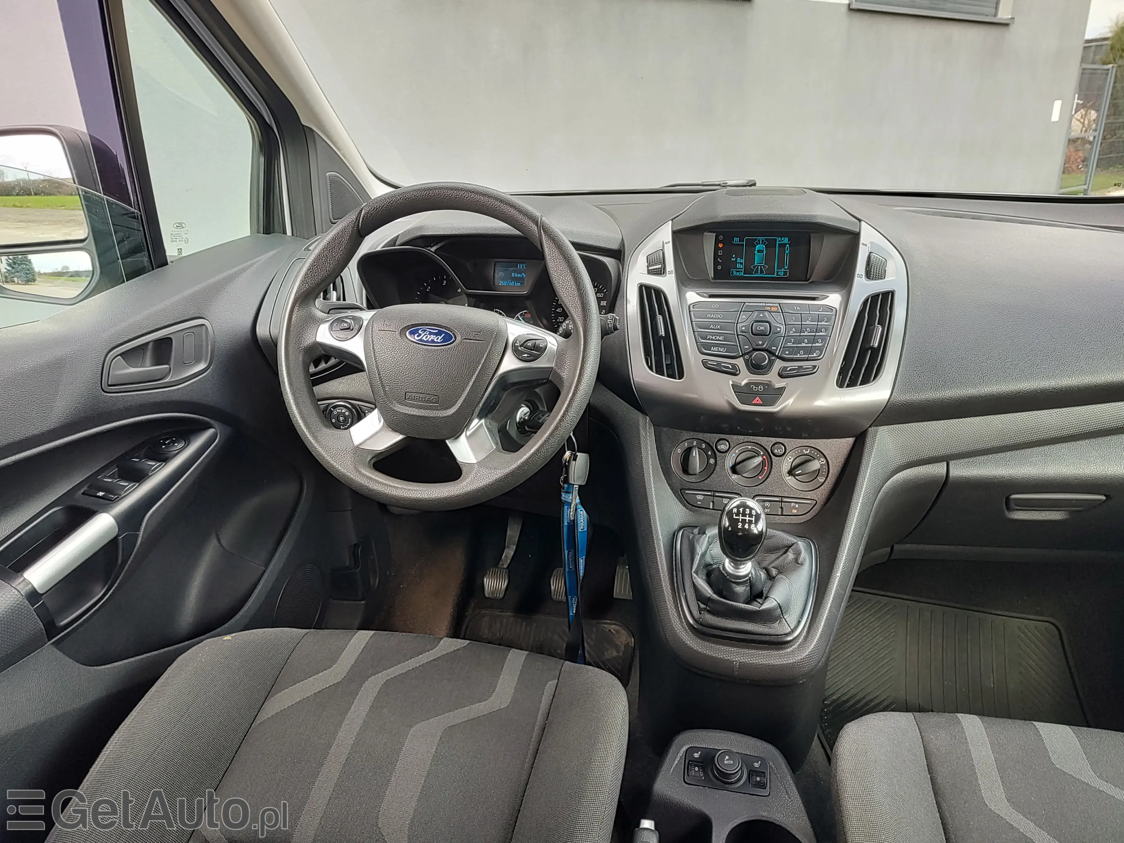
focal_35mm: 23
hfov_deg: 73.9
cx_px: 562
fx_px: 747
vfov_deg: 58.9
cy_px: 422
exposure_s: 1/105
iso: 100
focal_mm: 5.56
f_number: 1.8
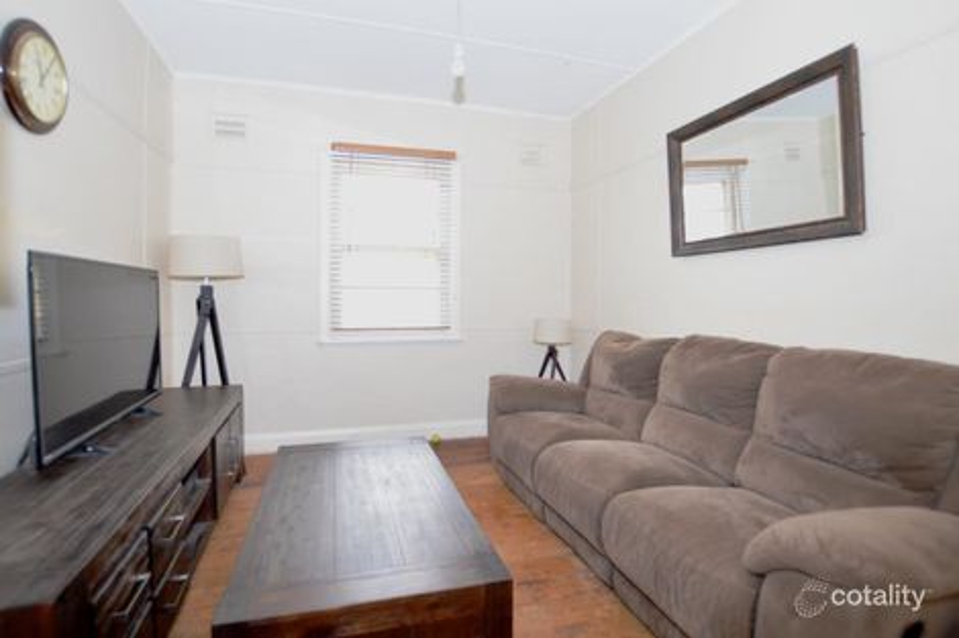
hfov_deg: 100.4
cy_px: 319
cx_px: 480
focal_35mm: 15
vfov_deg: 77.3
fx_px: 399
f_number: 3.5
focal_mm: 10
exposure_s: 1/60
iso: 720
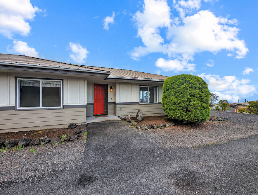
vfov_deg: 90.1
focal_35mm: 13
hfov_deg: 106.1
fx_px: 97
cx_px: 129
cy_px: 98
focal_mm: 1.95
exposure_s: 1/1795
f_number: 2.2
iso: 50
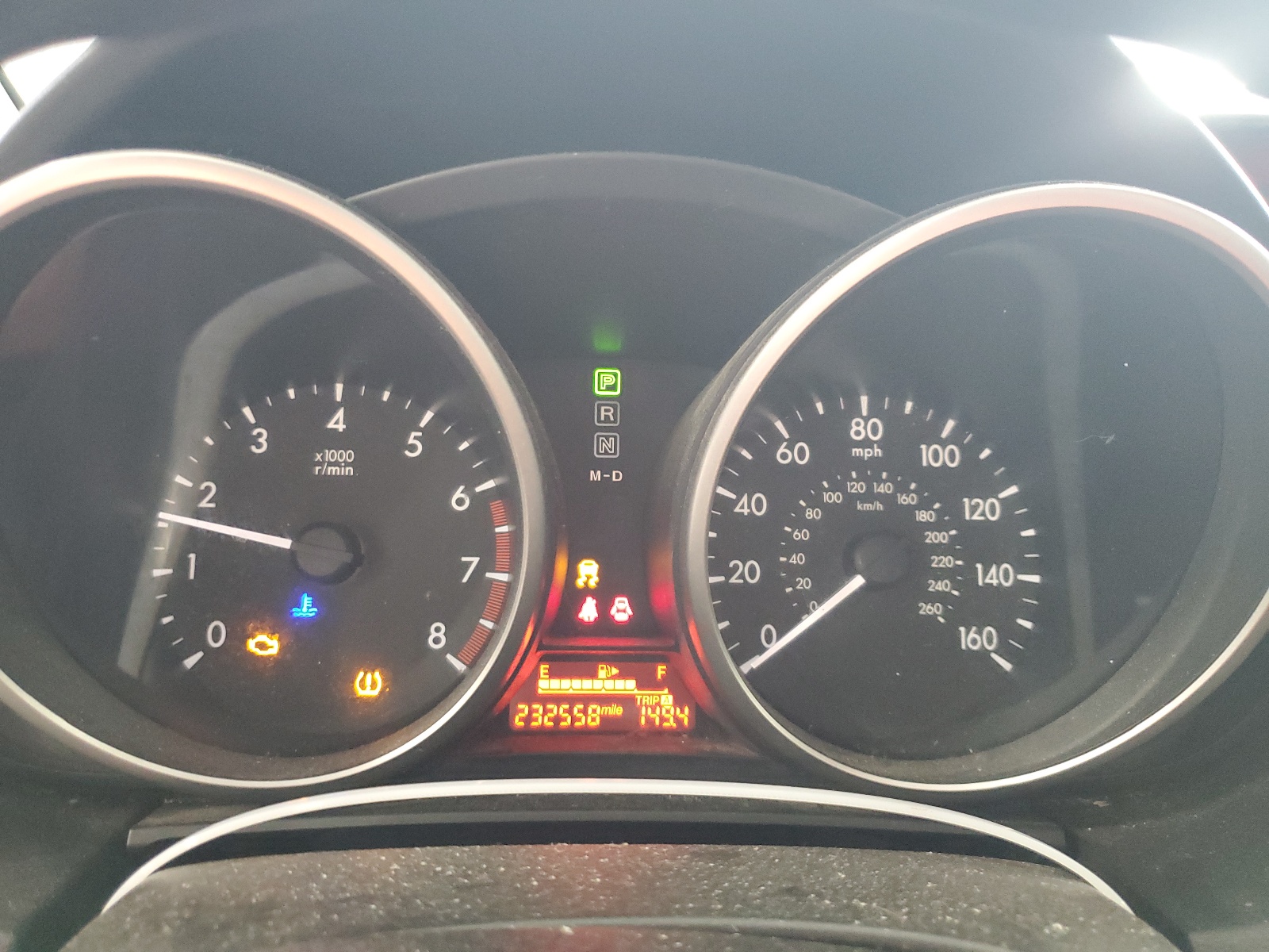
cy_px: 476
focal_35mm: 26
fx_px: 953
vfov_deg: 53.1
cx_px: 634
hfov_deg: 67.3
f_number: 1.5
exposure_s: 1/33
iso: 402
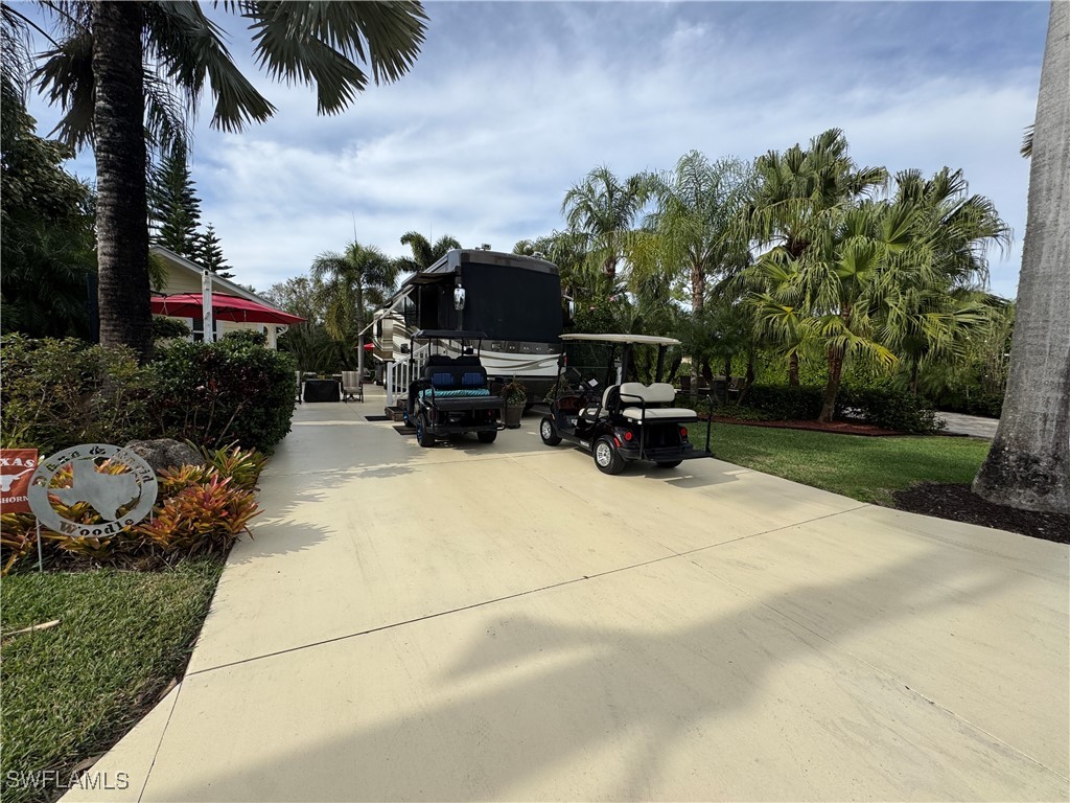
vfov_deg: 85.7
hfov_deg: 102.1
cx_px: 535
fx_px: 433
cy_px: 402
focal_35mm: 14
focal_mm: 2.22
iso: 50
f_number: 2.2
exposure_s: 1/1976
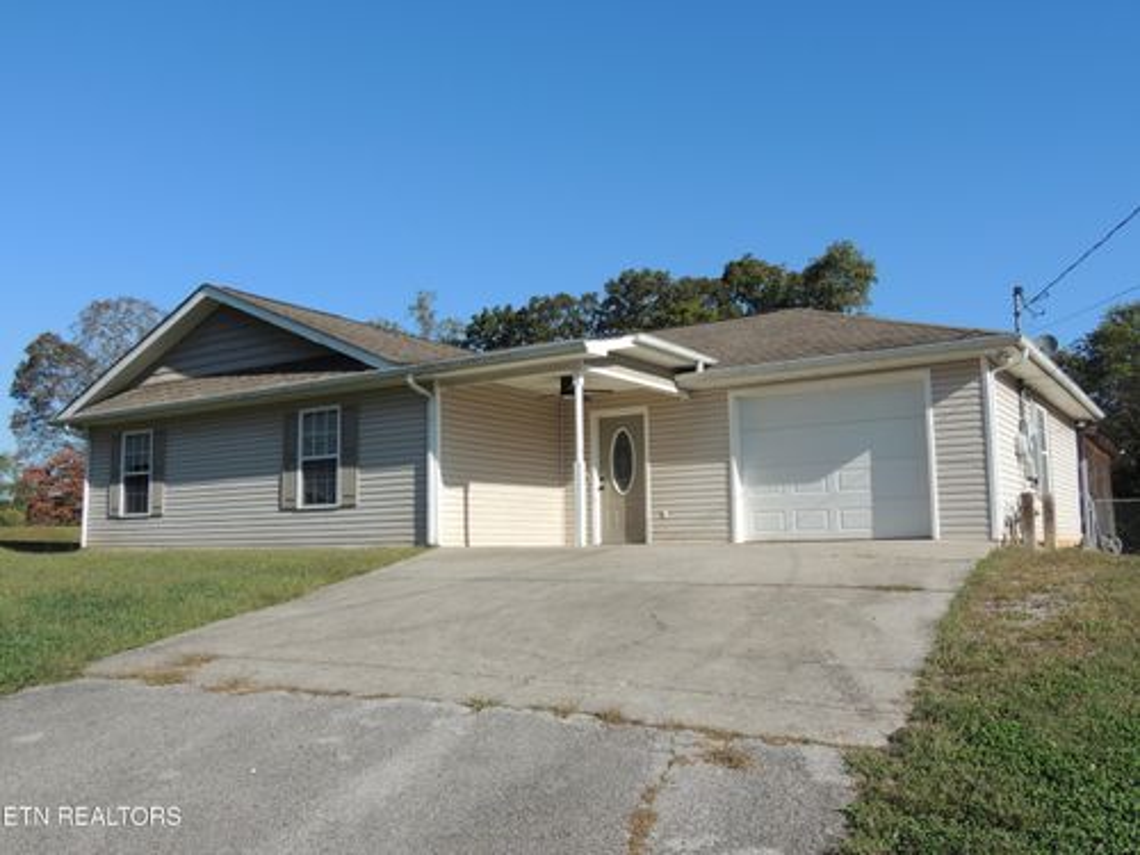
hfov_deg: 60.0
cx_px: 570
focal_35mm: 30
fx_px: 988
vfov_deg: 46.8
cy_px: 428
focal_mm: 5.3
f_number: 3.5
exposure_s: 1/1250
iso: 100
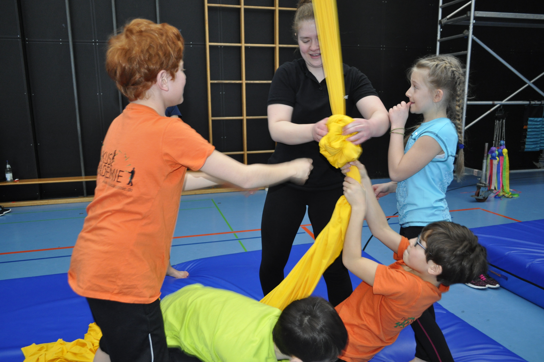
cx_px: 272
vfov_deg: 47.8
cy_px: 181
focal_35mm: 27
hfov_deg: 67.4
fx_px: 408
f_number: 3.5
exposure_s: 1/60
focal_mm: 18
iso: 800
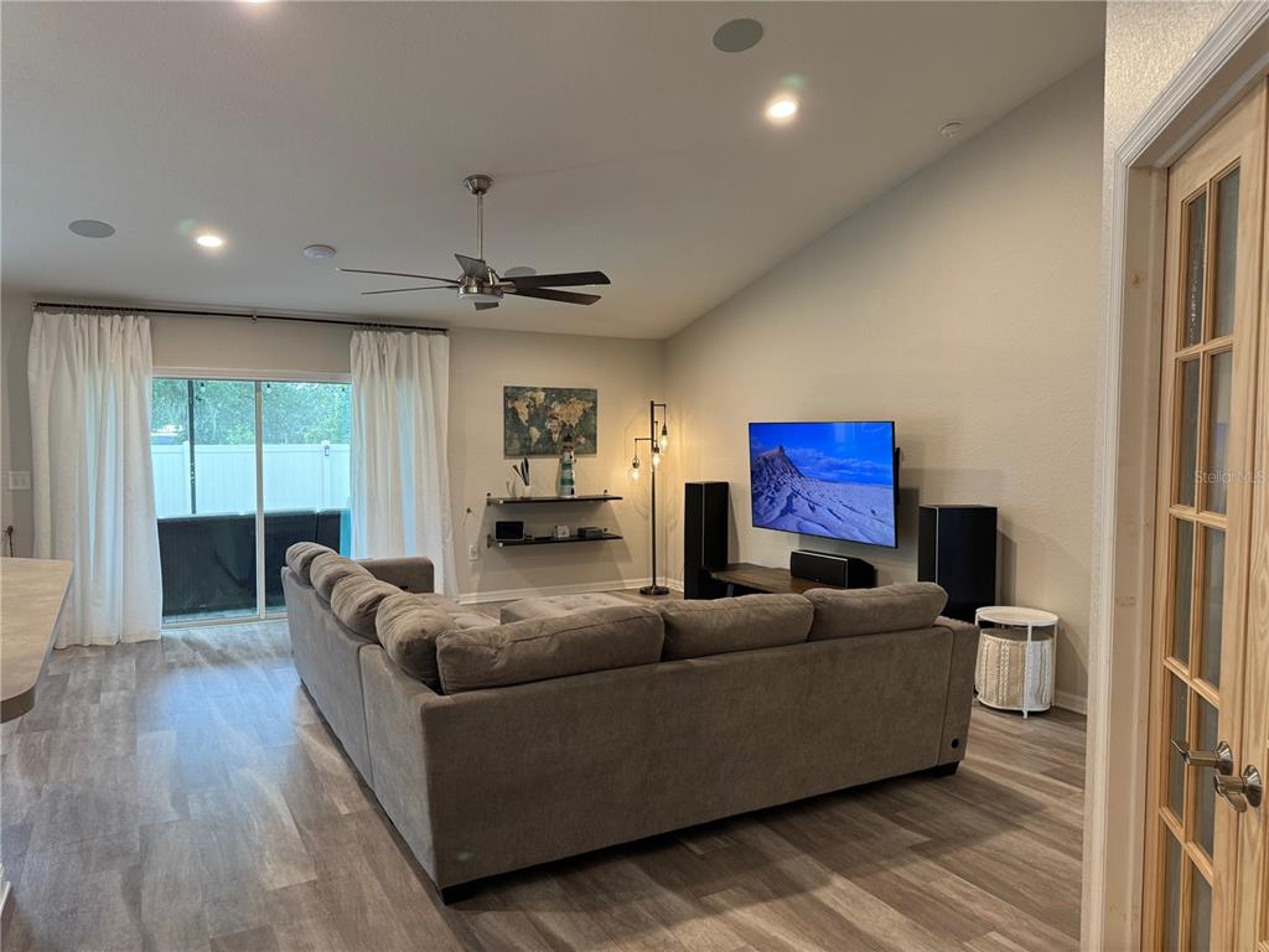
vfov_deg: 56.8
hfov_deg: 71.6
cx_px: 634
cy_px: 476
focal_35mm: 24
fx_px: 880
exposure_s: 1/120
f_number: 1.78
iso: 200
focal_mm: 6.76
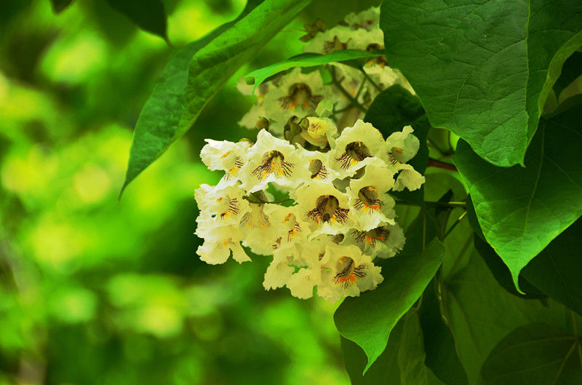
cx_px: 291
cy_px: 192
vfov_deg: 4.6
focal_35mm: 300
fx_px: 4838
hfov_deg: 6.9
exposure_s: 1/200
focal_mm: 200
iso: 100
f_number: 5.6
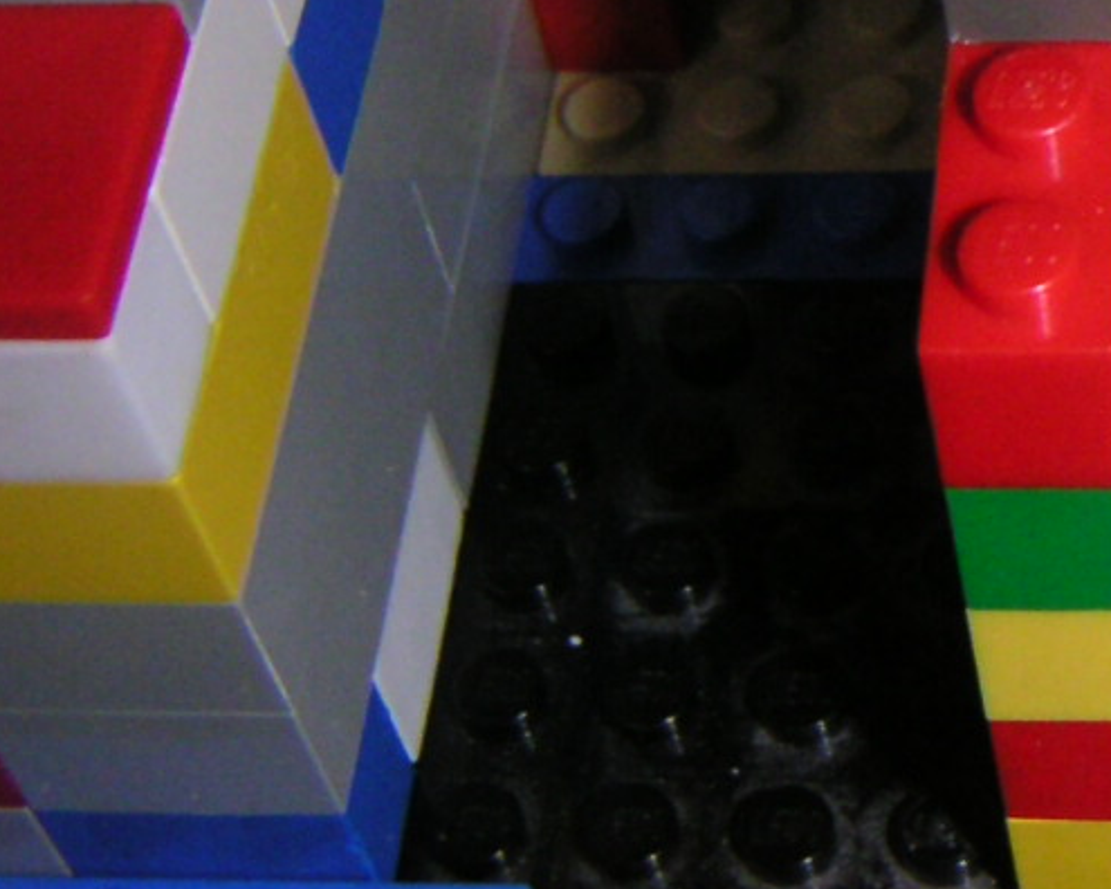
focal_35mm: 96
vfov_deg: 15.8
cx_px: 1243
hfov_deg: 19.1
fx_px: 3157
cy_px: 52
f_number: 6.7
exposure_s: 1/45
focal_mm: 5
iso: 200
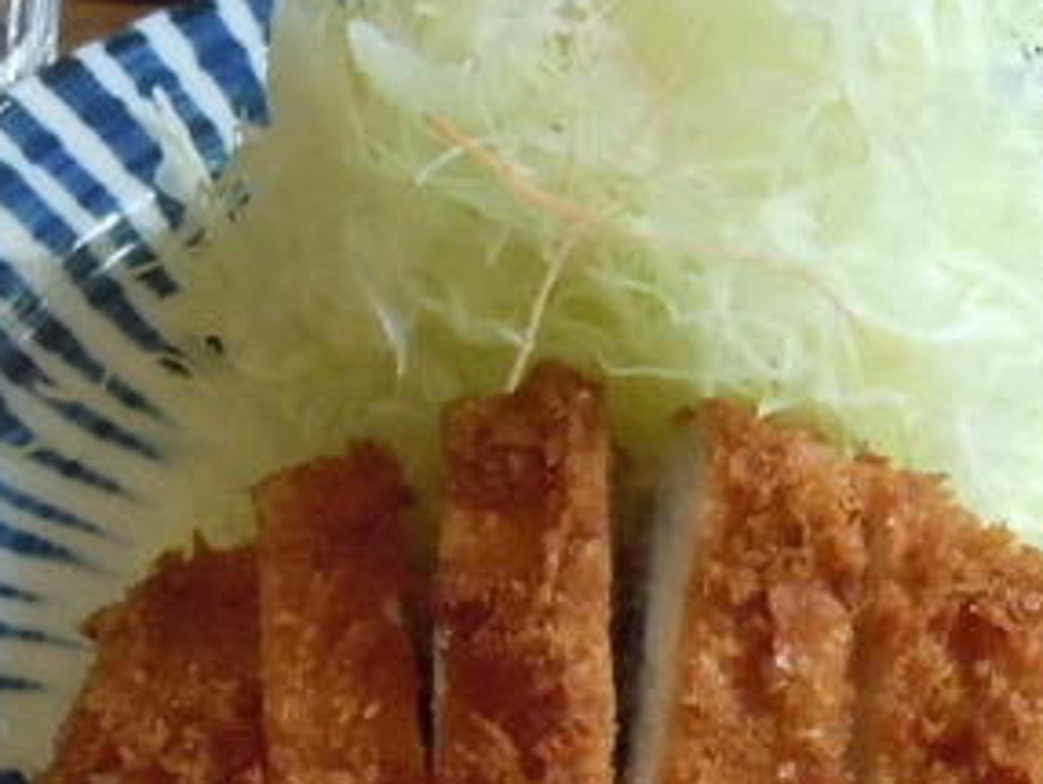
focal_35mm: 118
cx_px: -11
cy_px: 1068
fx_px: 3558
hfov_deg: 16.3
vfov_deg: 12.1
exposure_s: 1/40
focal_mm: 5.9
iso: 800
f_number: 4
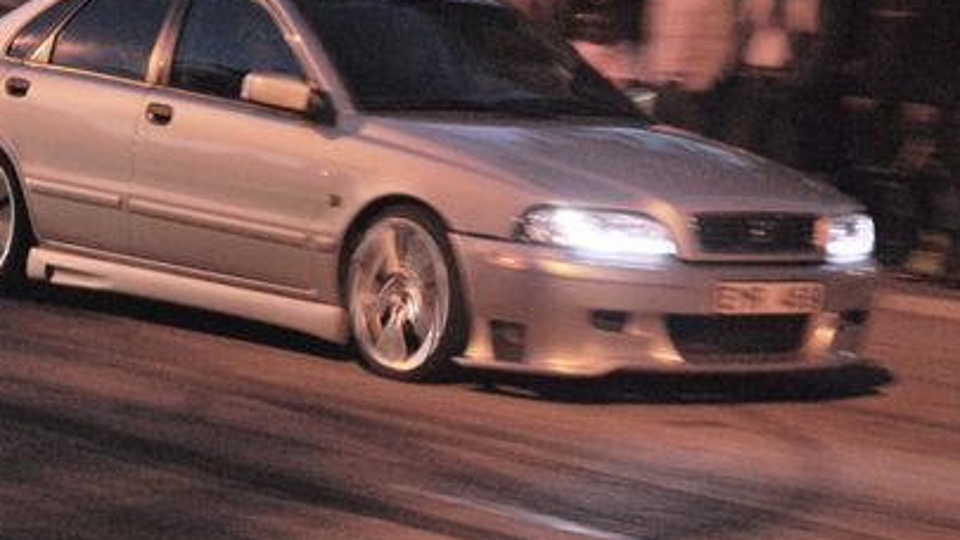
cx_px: 420
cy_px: 208
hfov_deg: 15.7
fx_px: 3484
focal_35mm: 137
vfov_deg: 8.9
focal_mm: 55
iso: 800
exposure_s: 1/4
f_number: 5.6
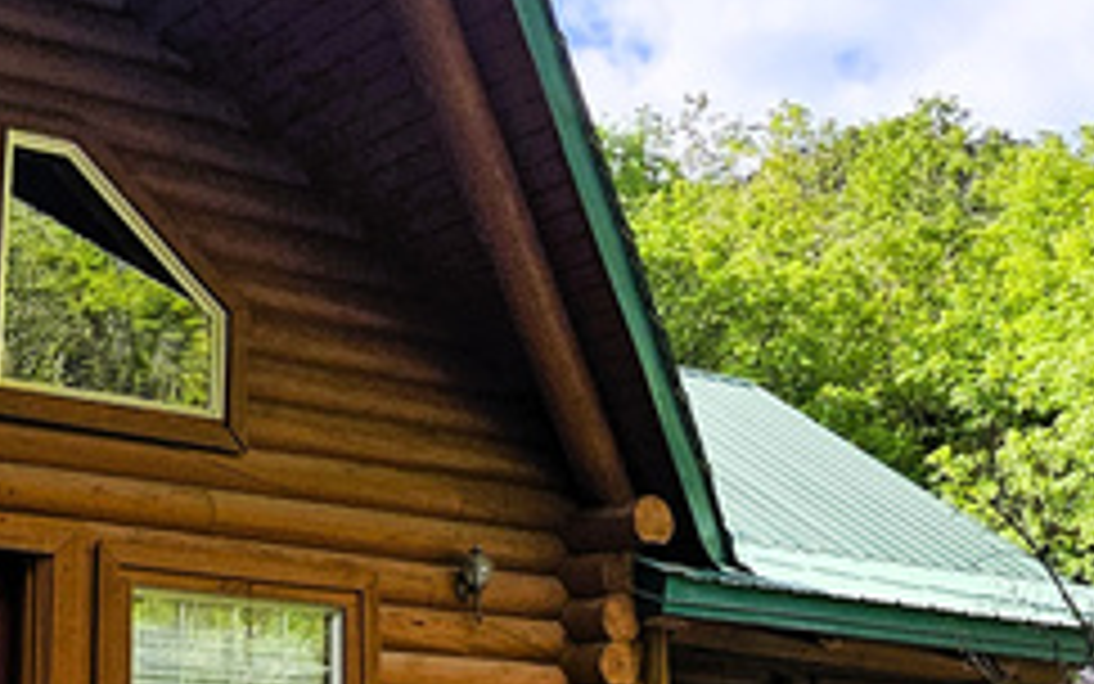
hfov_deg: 33.0
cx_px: 72
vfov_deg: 22.3
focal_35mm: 58
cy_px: 423
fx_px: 1730
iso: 64
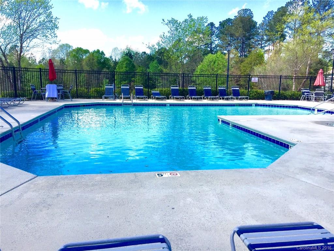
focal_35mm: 29
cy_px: 126
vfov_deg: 48.2
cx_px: 167
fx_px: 280
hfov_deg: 61.7
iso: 32
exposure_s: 1/1582
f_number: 2.2
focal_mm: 4.15
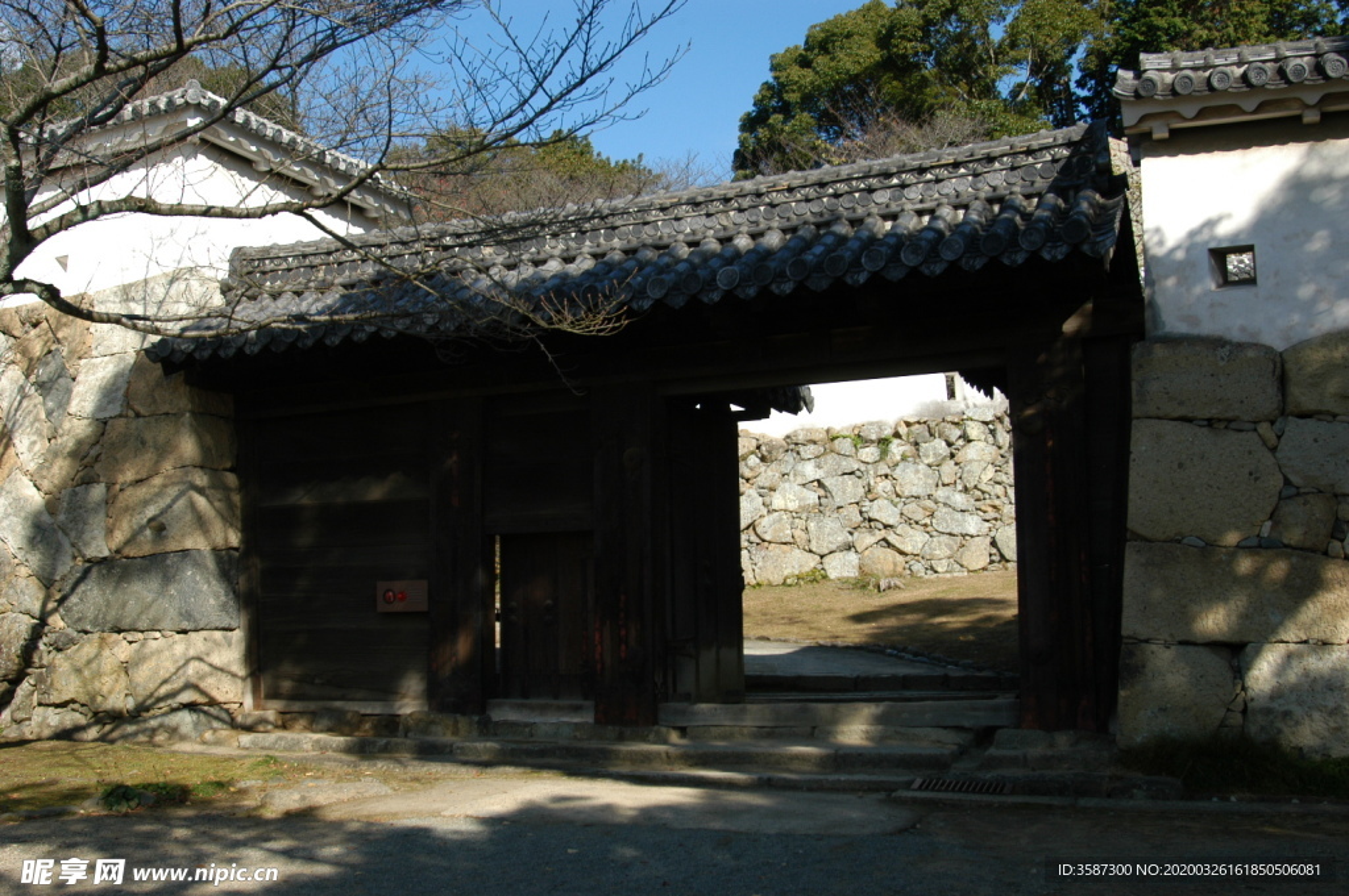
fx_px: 1348
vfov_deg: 36.8
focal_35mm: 36
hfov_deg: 53.2
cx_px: 674
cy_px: 448
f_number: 8
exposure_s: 1/250
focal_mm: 24
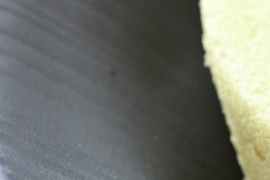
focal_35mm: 274
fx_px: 2055
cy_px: -124
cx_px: 565
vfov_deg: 5.0
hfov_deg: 7.2
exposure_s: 1/250
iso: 6400
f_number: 7.1
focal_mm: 60
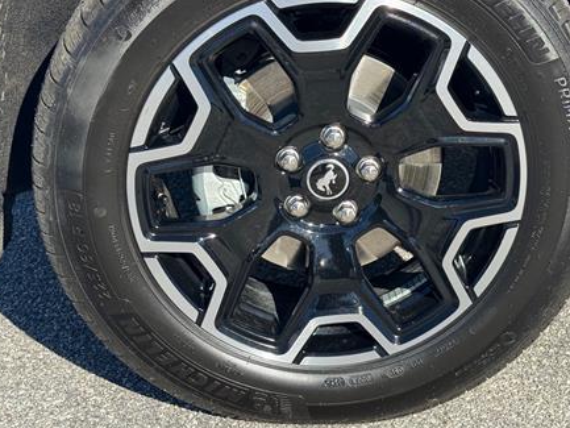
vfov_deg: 20.7
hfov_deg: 27.3
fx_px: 1169
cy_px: 146
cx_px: 340
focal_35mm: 71
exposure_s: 1/1724
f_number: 1.78
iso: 64
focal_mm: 6.76
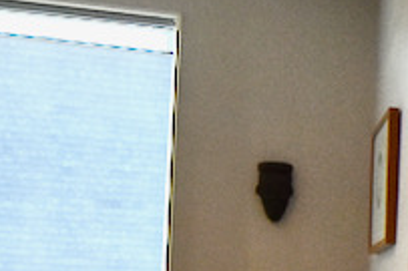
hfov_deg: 15.1
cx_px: 862
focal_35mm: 104
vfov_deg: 12.9
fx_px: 1179
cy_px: 285
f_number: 6.3
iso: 800
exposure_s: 1/160
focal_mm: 11
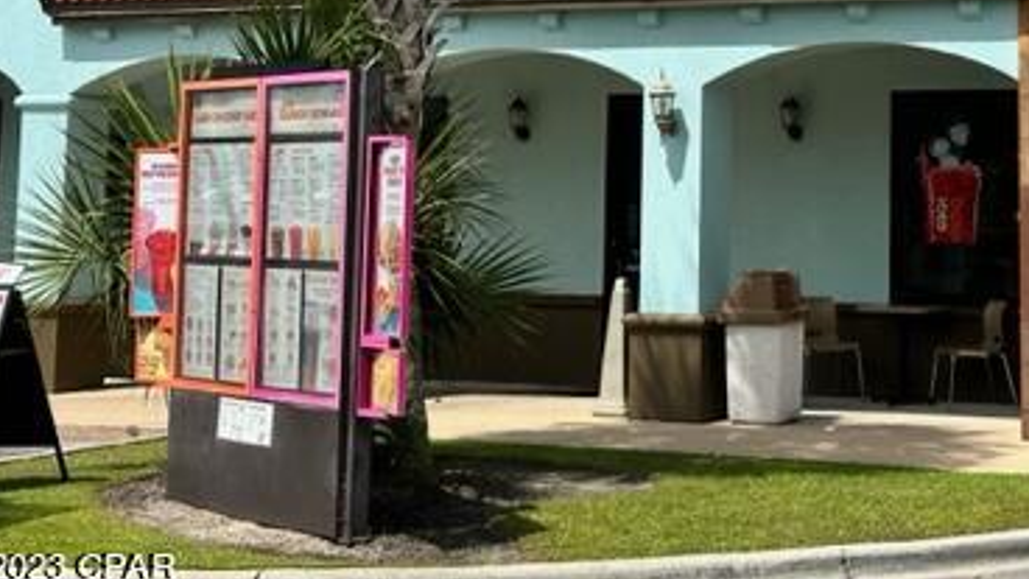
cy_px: -45
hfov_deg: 23.0
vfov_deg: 13.1
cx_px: 839
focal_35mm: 91
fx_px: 2483
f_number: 1.78
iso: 64
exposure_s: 1/4785
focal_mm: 6.86
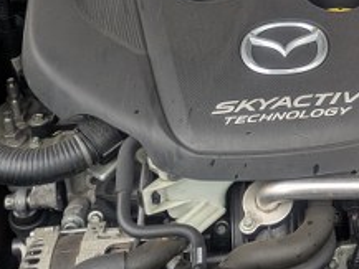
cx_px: 386
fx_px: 955
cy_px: -25
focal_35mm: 92
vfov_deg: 15.7
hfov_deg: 20.4
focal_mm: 5.43
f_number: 1.89
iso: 79
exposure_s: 1/120
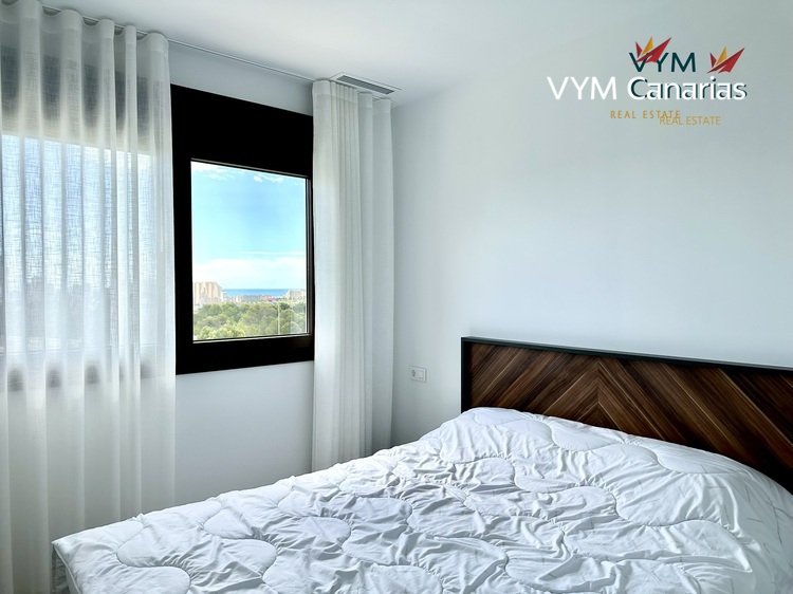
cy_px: 297
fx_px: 550
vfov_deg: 56.8
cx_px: 396
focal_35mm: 24
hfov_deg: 71.6
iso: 80
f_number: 1.78
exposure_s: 1/1272
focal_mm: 6.86
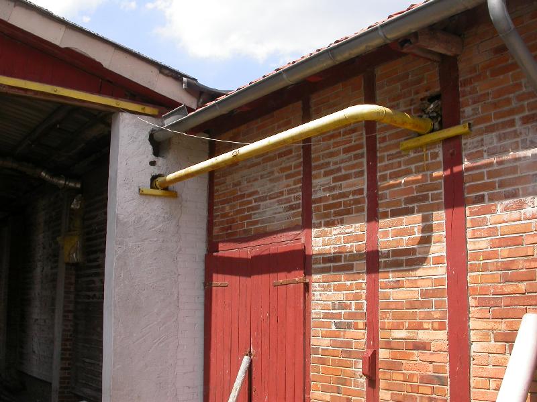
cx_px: 268
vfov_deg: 37.7
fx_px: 589
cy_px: 201
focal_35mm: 38
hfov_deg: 49.0
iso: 100
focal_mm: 7.85
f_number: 5.3
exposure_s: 1/432
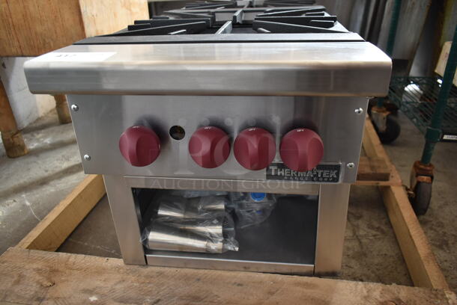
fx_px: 343
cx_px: 228
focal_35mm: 27
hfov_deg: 67.3
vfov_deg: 48.0
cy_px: 152
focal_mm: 18
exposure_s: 1/30
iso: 640
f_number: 3.5
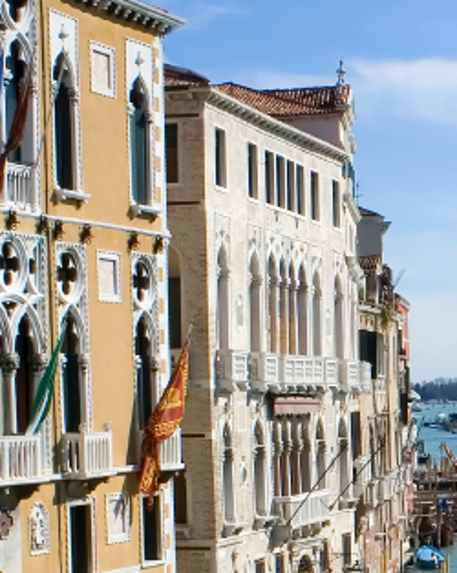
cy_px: 512
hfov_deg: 13.6
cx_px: 664
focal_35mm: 107
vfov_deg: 17.7
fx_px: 1811
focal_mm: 28
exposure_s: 1/125
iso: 200
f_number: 22
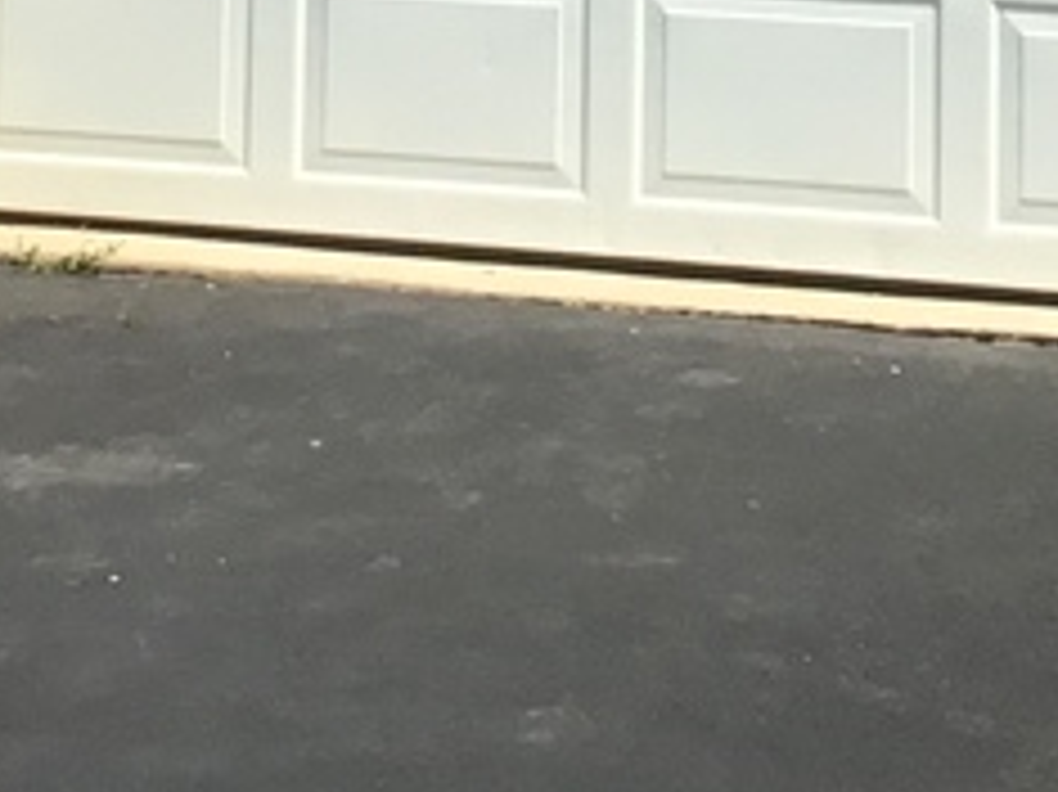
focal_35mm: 190
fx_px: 5804
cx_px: 203
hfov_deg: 10.4
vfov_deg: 7.4
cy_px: -954
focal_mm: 3.3
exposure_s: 1/1431
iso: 25
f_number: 2.4
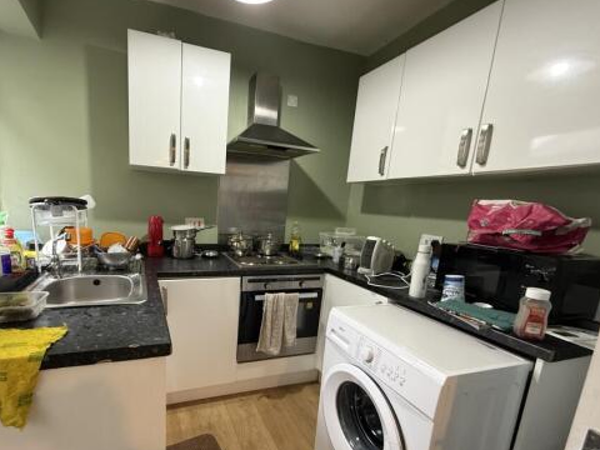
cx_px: 242
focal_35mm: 17
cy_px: 259
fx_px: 295
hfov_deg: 89.9
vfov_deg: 74.3
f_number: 2.2
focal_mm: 2.22
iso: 320
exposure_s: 1/50
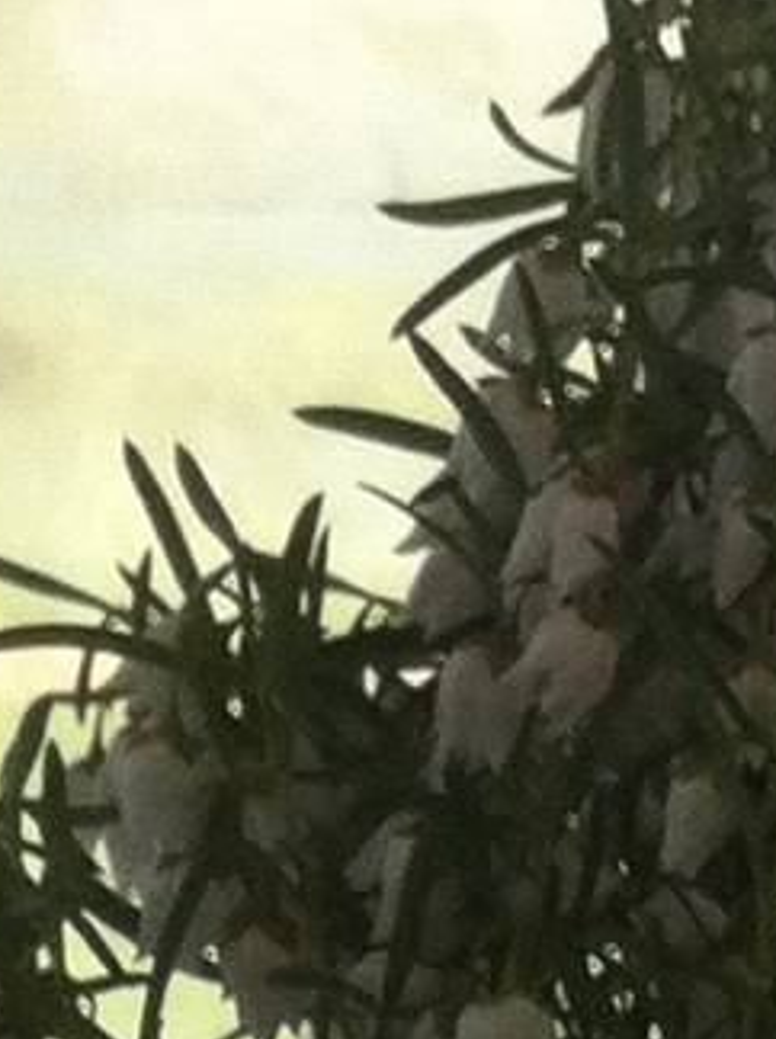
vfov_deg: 6.4
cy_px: 3380
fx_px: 8391
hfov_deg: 5.3
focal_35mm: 280
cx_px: 491
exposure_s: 1/308
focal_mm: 3.85
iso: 80
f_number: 2.8
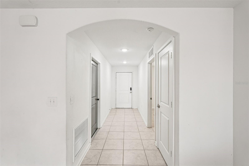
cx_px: 124
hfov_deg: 96.7
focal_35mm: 16
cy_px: 83
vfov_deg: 73.7
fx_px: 111
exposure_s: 1/15
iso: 400
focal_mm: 16
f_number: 8
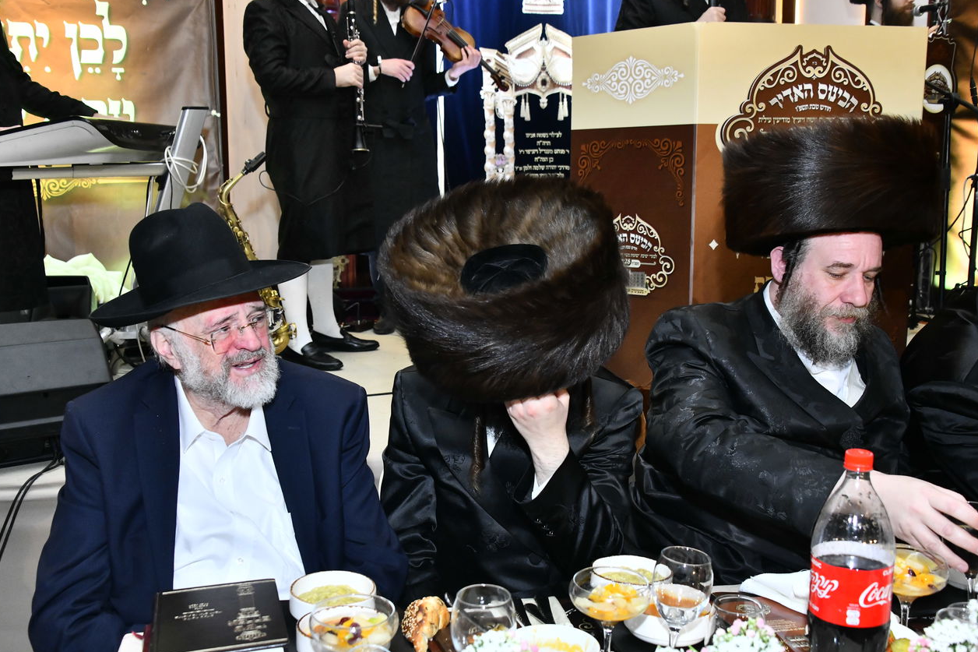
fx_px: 1059
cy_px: 346
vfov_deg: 34.2
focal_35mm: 39
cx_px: 496
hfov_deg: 49.6
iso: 2000
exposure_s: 1/160
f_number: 5.6
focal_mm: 35
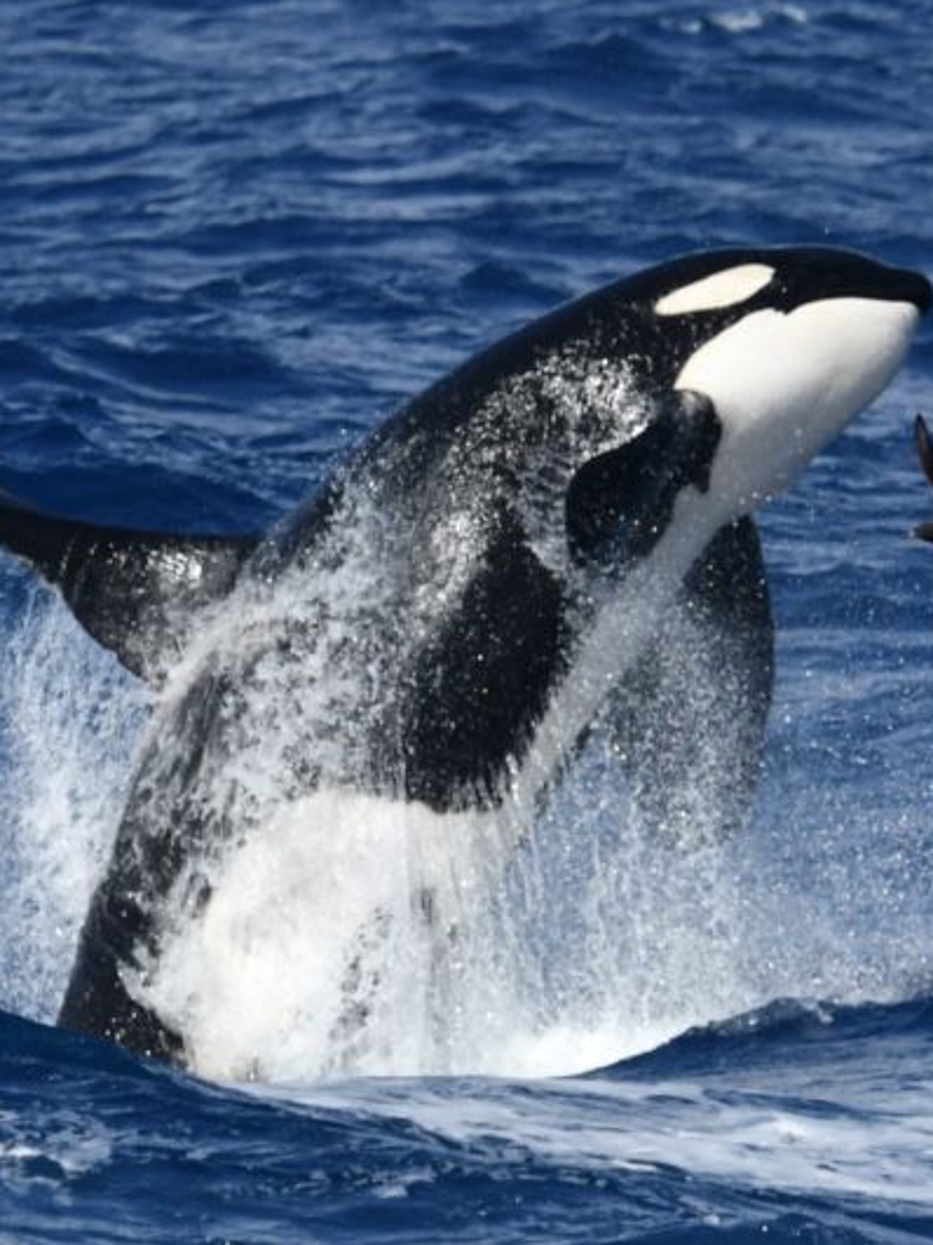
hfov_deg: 2.6
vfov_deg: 3.5
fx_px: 20313
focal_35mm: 565
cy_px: 622
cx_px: 469
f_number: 6
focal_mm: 390
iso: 800
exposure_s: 1/8000
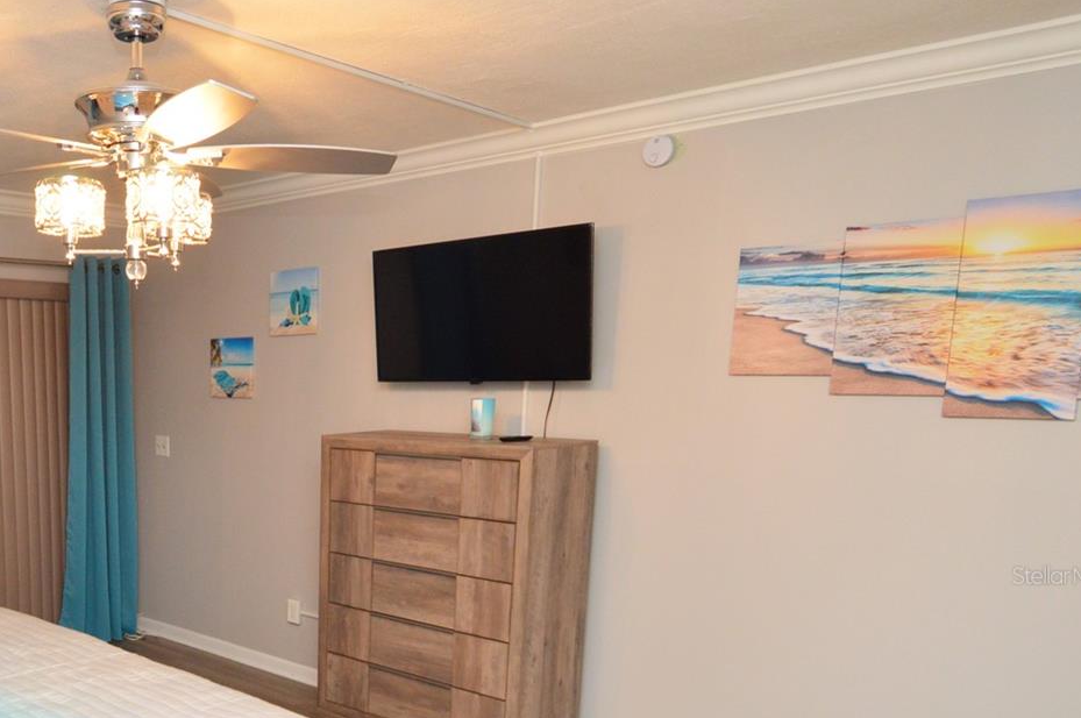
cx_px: 185
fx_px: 930
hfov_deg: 55.2
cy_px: 575
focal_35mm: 31
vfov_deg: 40.5
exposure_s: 1/60
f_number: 4
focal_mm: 12
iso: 900
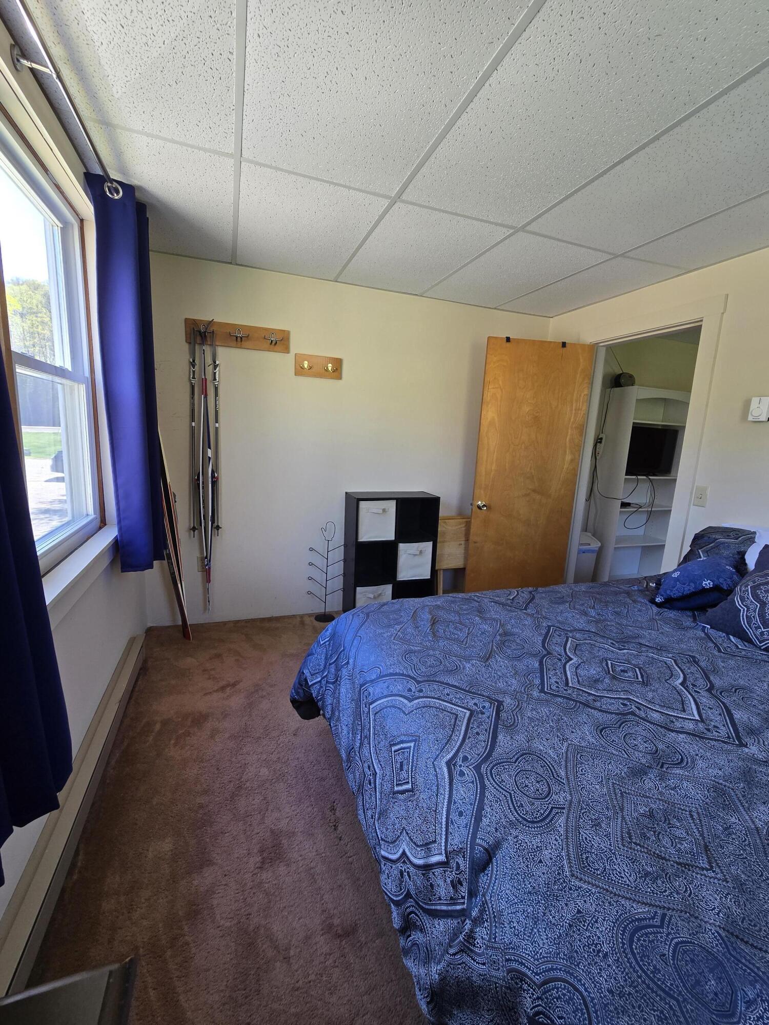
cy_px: 512
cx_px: 384
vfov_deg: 106.2
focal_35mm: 13
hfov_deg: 89.9
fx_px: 385
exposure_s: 1/60
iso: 50
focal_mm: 2.2
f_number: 2.2
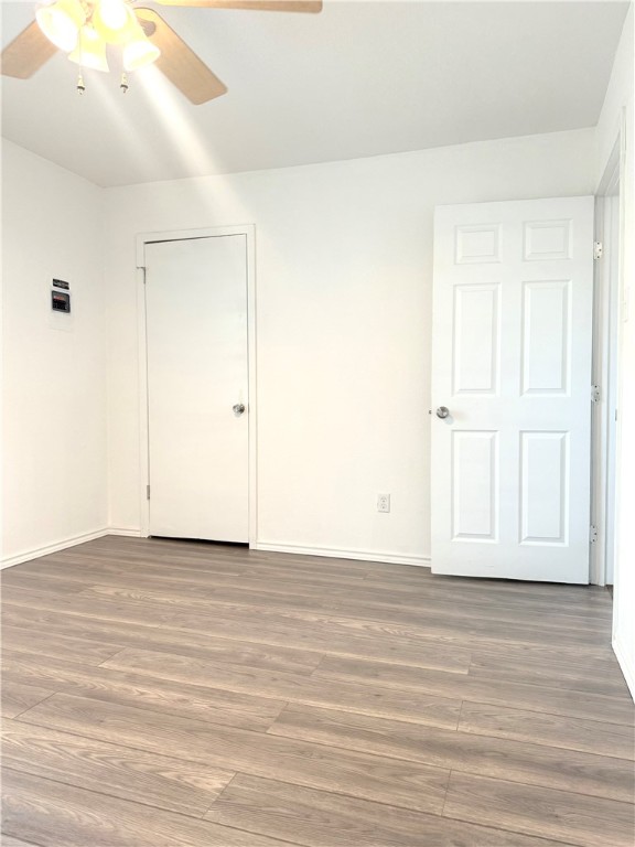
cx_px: 318
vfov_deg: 71.6
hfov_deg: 56.8
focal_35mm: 24
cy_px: 424
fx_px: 587
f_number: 1.78
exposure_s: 1/60
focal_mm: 6.76
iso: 160
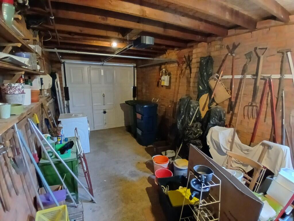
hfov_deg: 91.0
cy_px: 110
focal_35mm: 17
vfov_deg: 74.7
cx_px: 147
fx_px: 144
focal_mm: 1.4
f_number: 2.2
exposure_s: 1/25
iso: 800
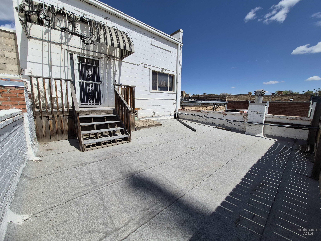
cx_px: 160
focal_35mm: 13
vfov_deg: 89.9
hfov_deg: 106.2
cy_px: 120
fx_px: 121
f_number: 2.2
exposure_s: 1/4304
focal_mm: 1.74
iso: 50
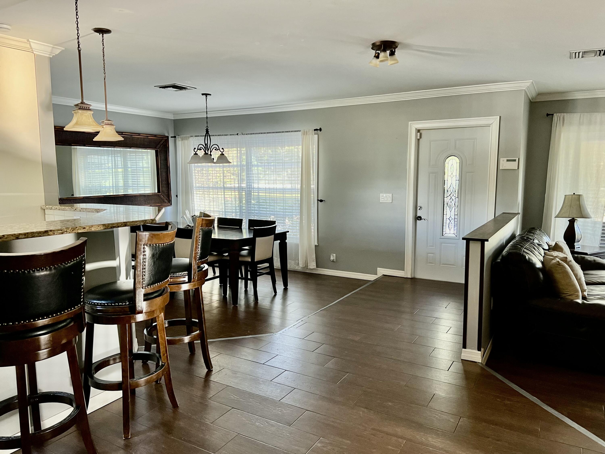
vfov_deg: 53.1
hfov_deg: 67.3
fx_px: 454
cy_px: 227
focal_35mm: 26
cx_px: 302
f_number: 1.5
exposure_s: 1/60
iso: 160
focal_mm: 5.7
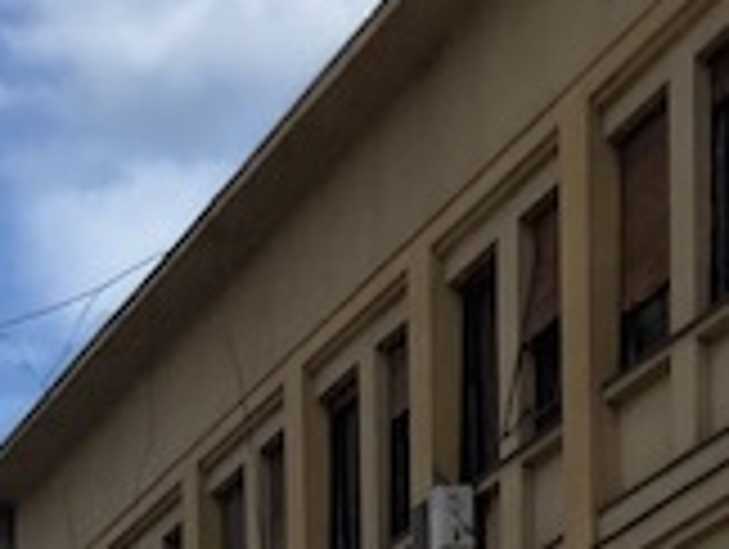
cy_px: 1282
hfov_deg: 14.3
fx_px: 2911
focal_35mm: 138
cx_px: 464
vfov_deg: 9.6
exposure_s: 1/2183
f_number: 1.8
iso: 20
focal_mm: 3.99
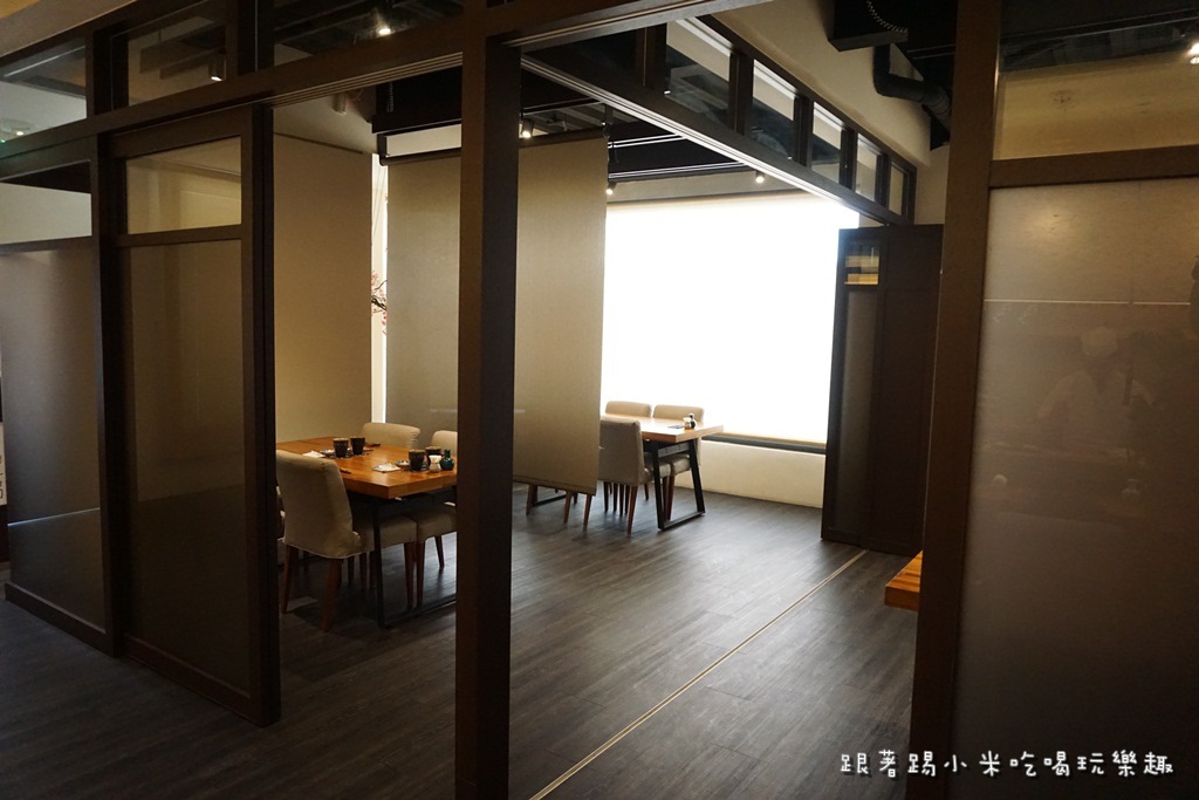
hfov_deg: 73.7
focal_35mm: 24
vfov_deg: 53.1
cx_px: 600
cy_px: 400
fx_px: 799
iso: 3200
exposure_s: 1/125
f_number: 3.5
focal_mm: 16
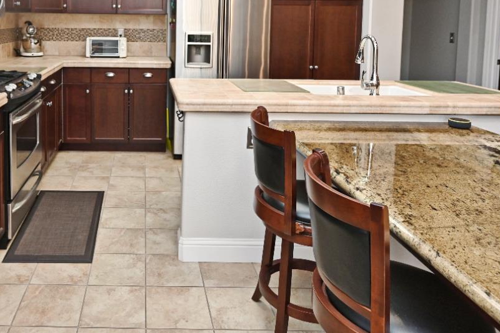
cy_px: 48
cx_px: 138
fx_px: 429
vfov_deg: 39.9
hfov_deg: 57.9
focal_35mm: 31
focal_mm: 16.5
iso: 450
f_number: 4
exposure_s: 1/60
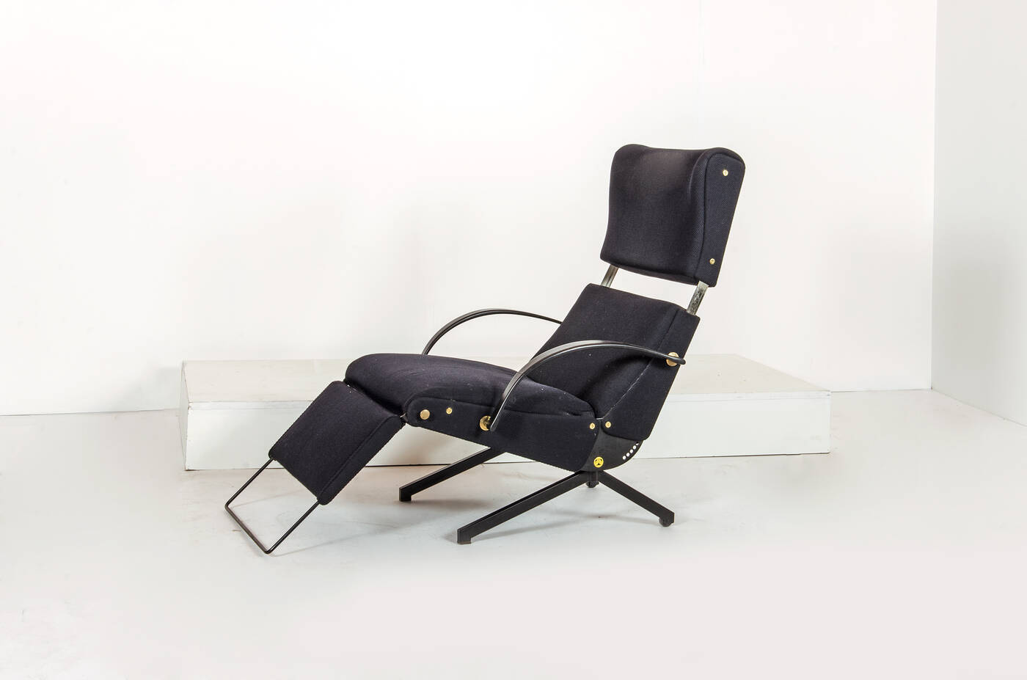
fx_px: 1494
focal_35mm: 52
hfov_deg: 37.9
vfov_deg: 25.6
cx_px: 514
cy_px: 340
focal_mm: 35
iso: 100
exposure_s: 1/200
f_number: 16
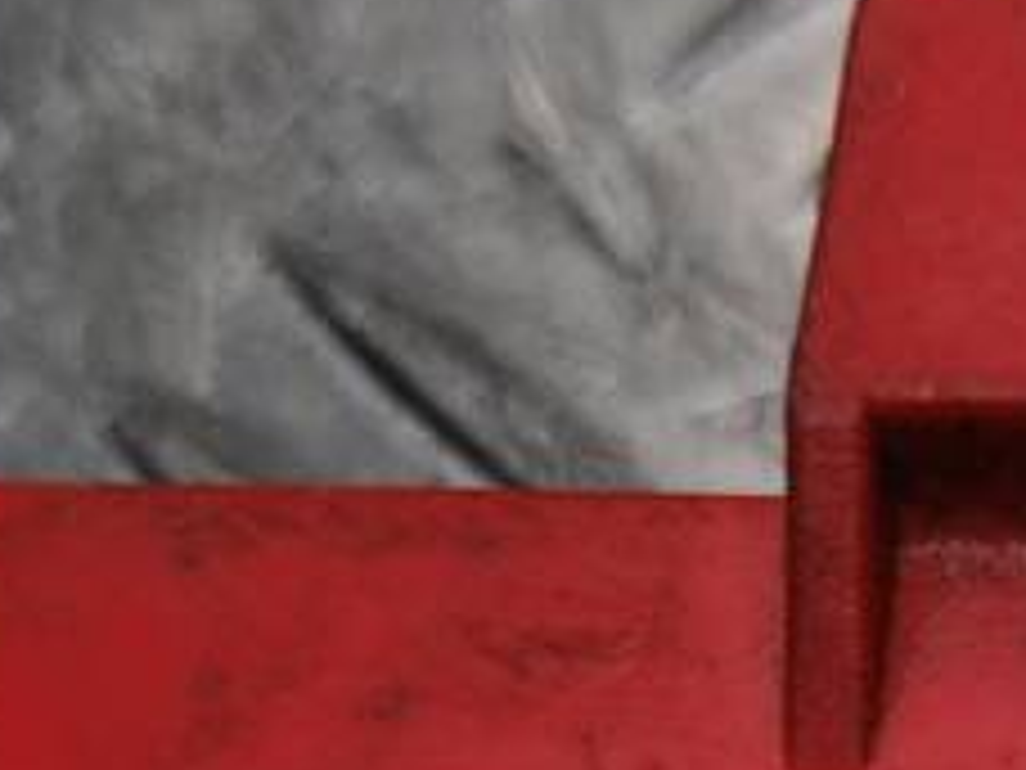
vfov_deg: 11.2
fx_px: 3468
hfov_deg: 15.4
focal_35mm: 117
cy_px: 1657
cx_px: 1588
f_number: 1.8
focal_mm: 3.98
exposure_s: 1/100
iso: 25
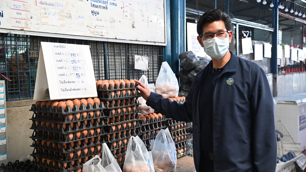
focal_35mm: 40
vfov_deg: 29.7
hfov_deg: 50.5
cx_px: 153
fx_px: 325
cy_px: 92
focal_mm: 38
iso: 2000
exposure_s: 1/200
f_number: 4
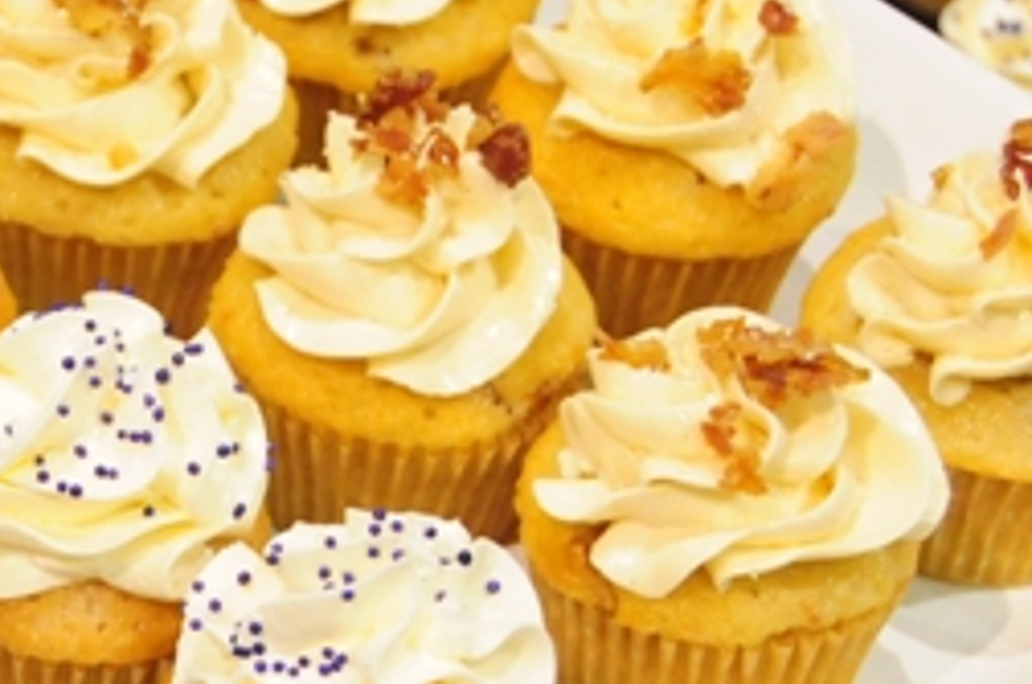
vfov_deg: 9.2
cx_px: -336
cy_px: 629
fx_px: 4223
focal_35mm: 148
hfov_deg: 13.4
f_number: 5.6
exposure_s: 1/60
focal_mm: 31
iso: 1600
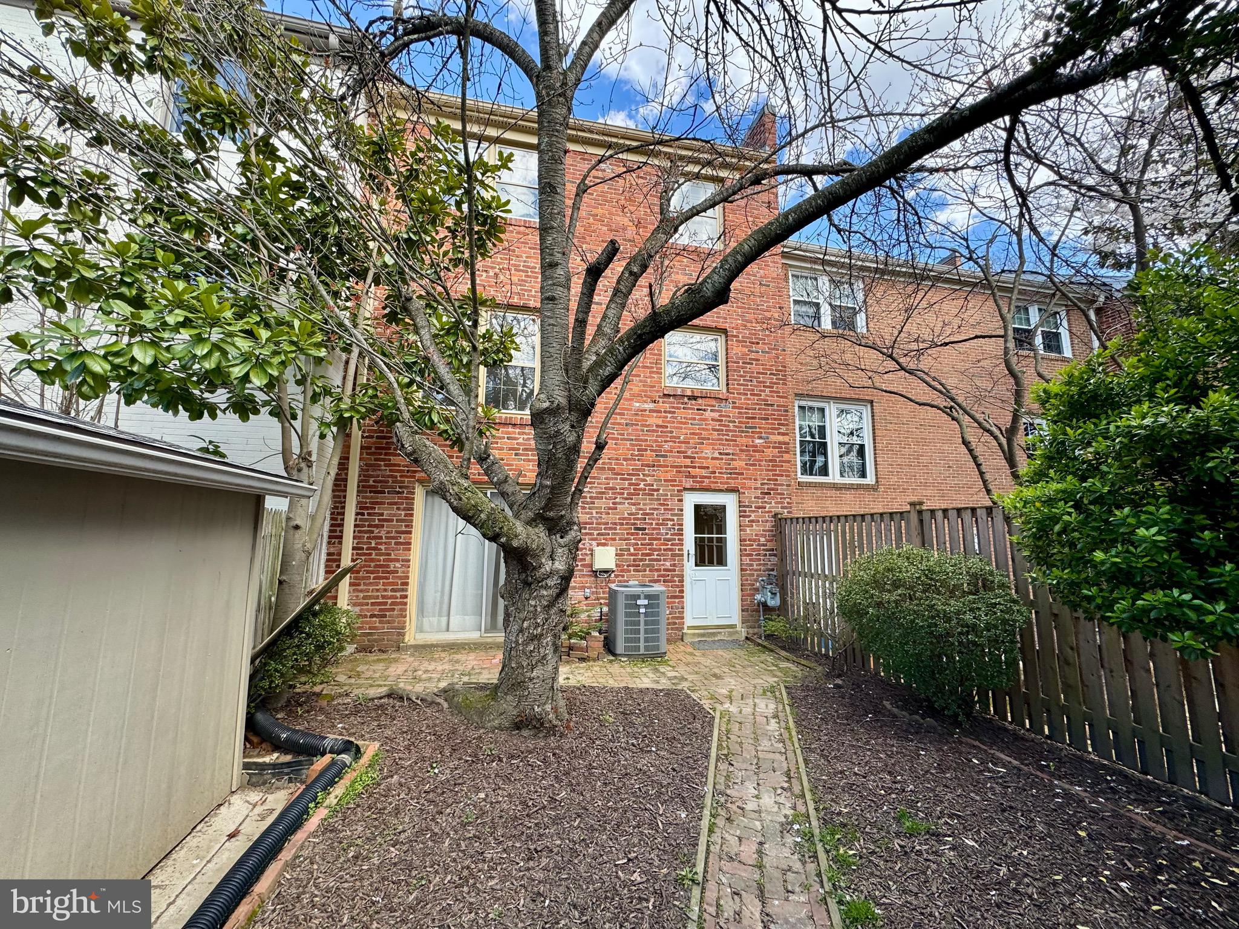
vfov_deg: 85.7
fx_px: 501
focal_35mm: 14
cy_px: 464
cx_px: 620
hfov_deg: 102.1
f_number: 2.2
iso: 40
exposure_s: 1/237
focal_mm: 2.22
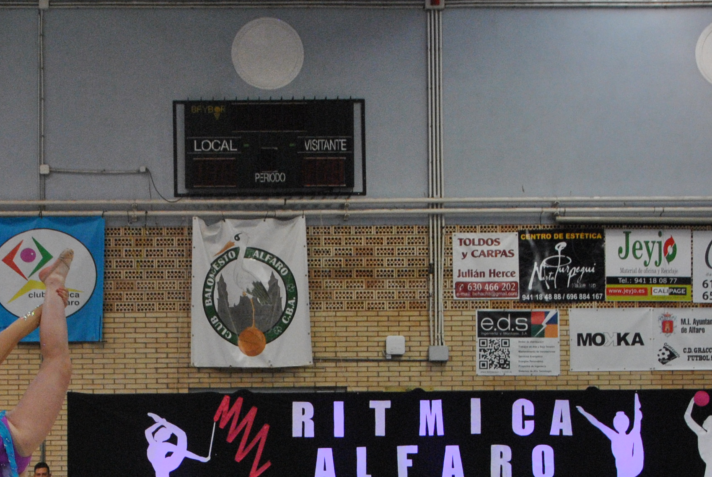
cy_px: 428
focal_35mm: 99
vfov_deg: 13.7
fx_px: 1963
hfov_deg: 20.5
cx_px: 223
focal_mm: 29
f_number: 7.1
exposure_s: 1/200
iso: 800
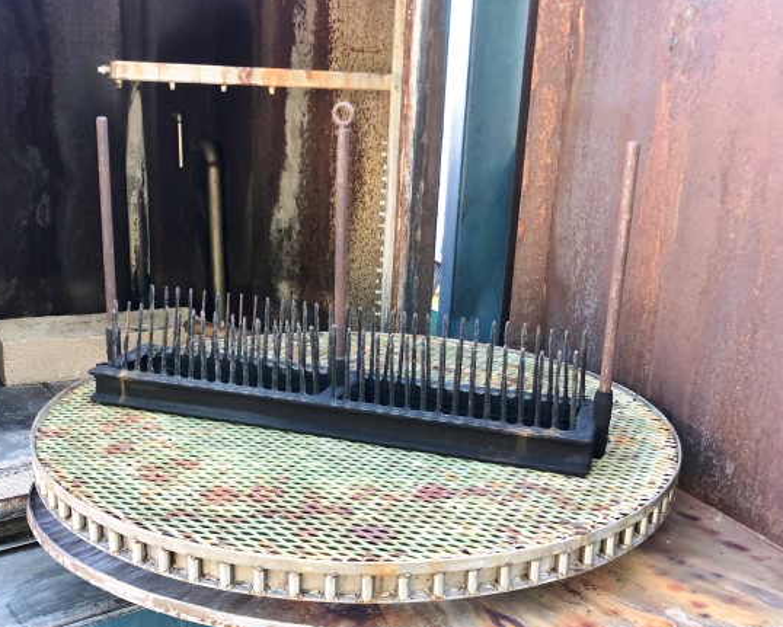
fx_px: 904
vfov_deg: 37.9
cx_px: 375
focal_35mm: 39
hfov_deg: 46.8
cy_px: 416
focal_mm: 4
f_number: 1.8
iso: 20
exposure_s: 1/30
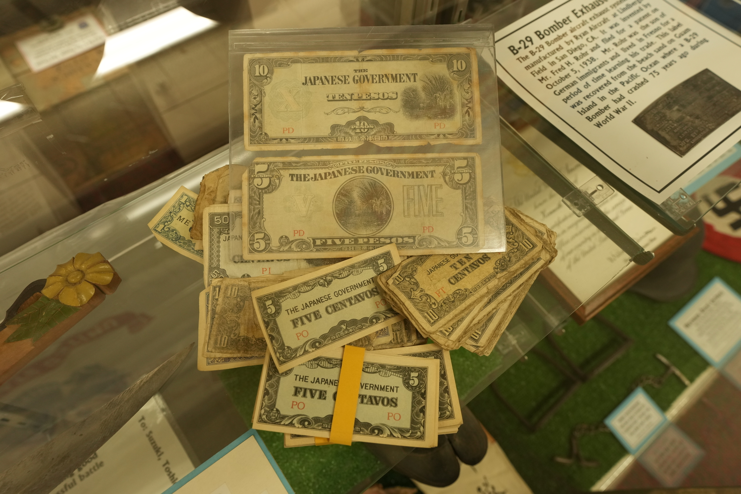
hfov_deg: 73.7
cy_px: 247
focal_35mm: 24
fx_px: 494
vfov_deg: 53.1
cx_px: 370
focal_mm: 24
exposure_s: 1/30
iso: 1000
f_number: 6.3
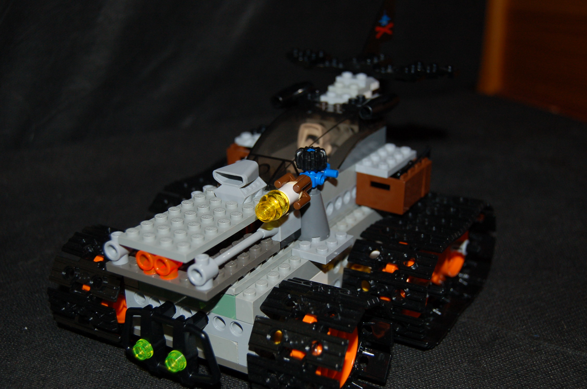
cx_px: 294
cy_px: 194
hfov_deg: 41.2
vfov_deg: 28.0
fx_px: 781
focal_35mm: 48
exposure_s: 1/60
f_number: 4.5
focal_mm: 32
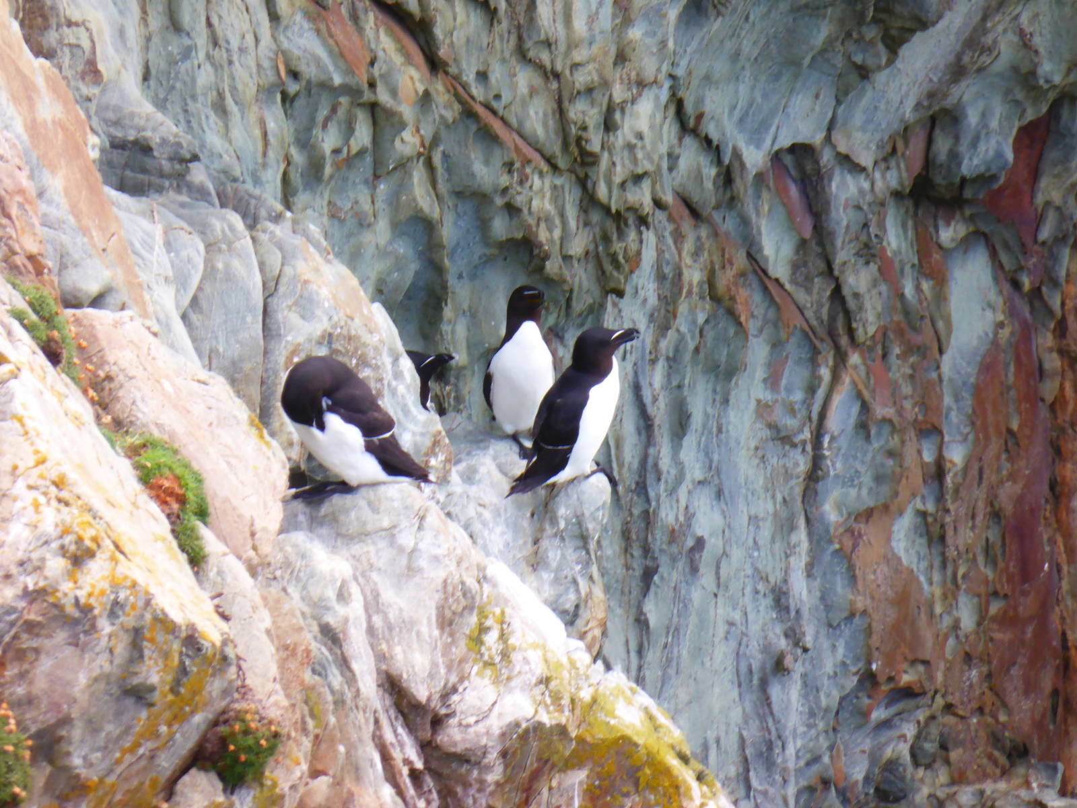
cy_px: 404
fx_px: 14934
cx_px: 538
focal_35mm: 480
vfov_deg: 3.1
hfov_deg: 4.1
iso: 200
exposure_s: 1/125
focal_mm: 86
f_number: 6.4
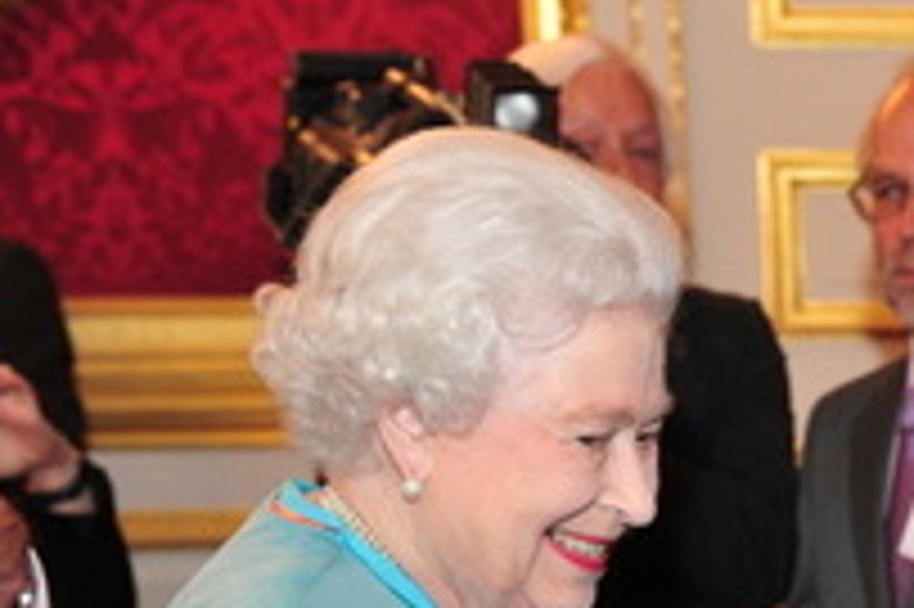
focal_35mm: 151
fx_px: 3831
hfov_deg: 13.0
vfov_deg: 8.9
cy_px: 892
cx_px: 1315
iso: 1600
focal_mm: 48
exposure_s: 1/30
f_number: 4.5
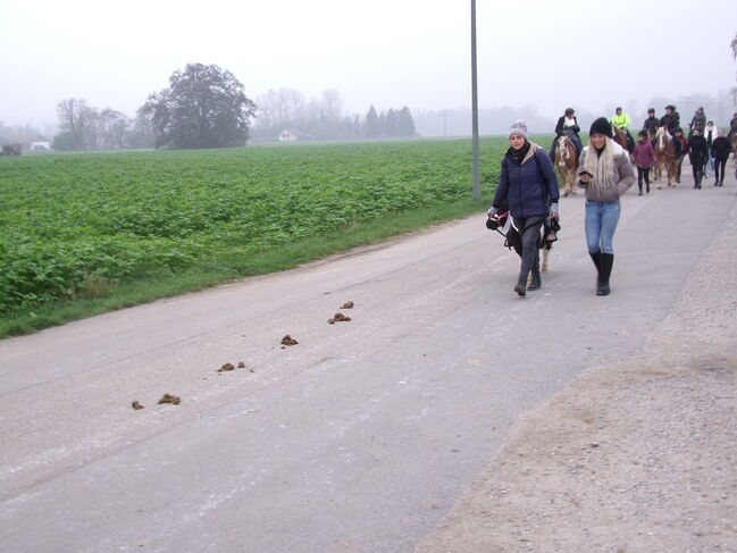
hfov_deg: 39.7
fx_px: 1022
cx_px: 368
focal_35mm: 48
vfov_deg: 30.3
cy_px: 276
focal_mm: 8.5
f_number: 4.2
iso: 100
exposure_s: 1/42
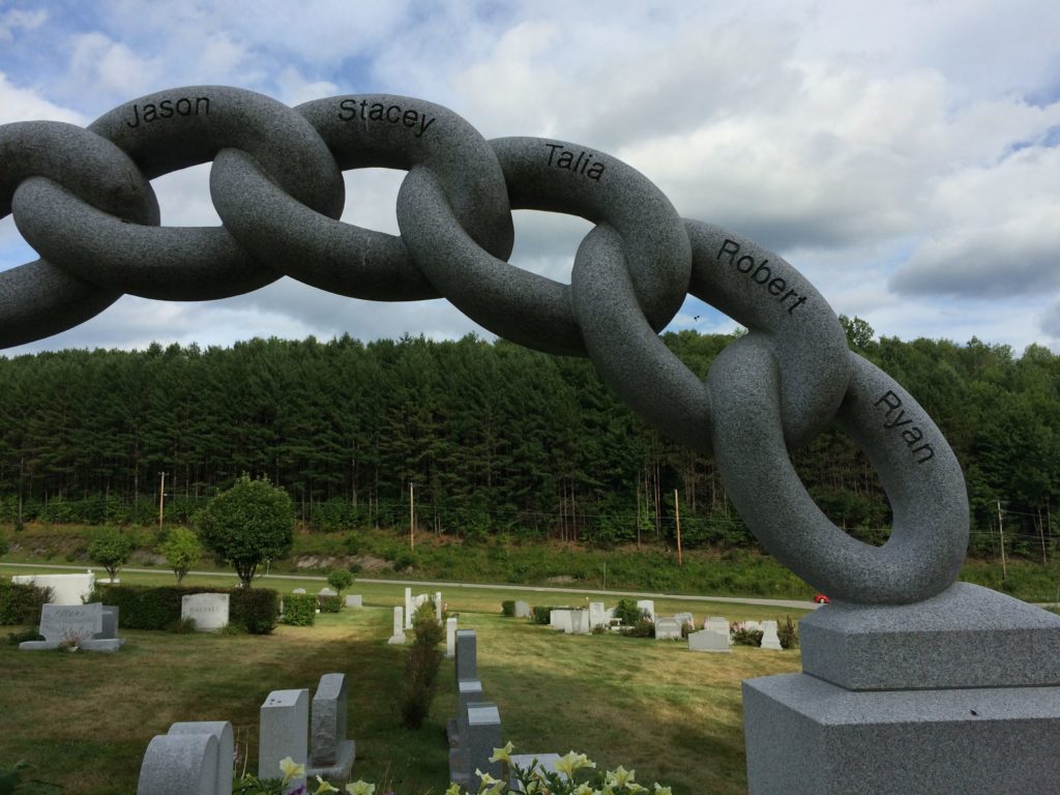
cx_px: 530
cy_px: 398
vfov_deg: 48.2
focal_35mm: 29
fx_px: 888
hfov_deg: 61.7
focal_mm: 4.15
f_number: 2.2
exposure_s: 1/1866
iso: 32
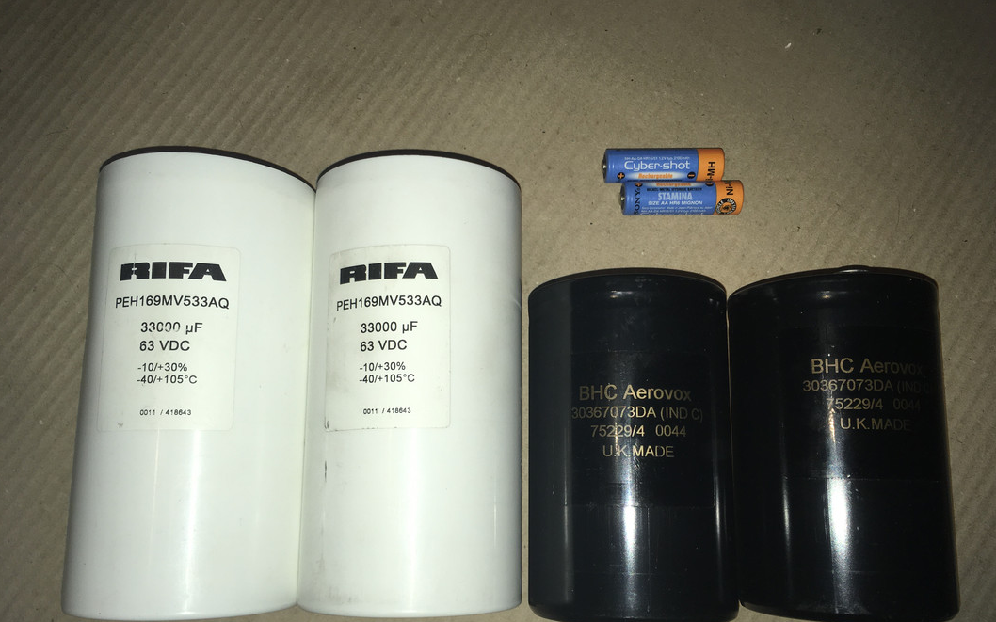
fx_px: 841
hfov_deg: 61.2
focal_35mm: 31
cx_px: 498
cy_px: 353
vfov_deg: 40.5
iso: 25
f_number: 2.2
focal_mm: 4.15
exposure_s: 1/80
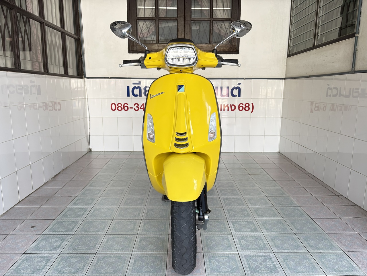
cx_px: 184
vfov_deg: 53.1
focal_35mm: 26
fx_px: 276
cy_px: 138
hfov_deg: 67.3
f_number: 1.6
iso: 125
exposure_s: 1/105
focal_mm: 5.96
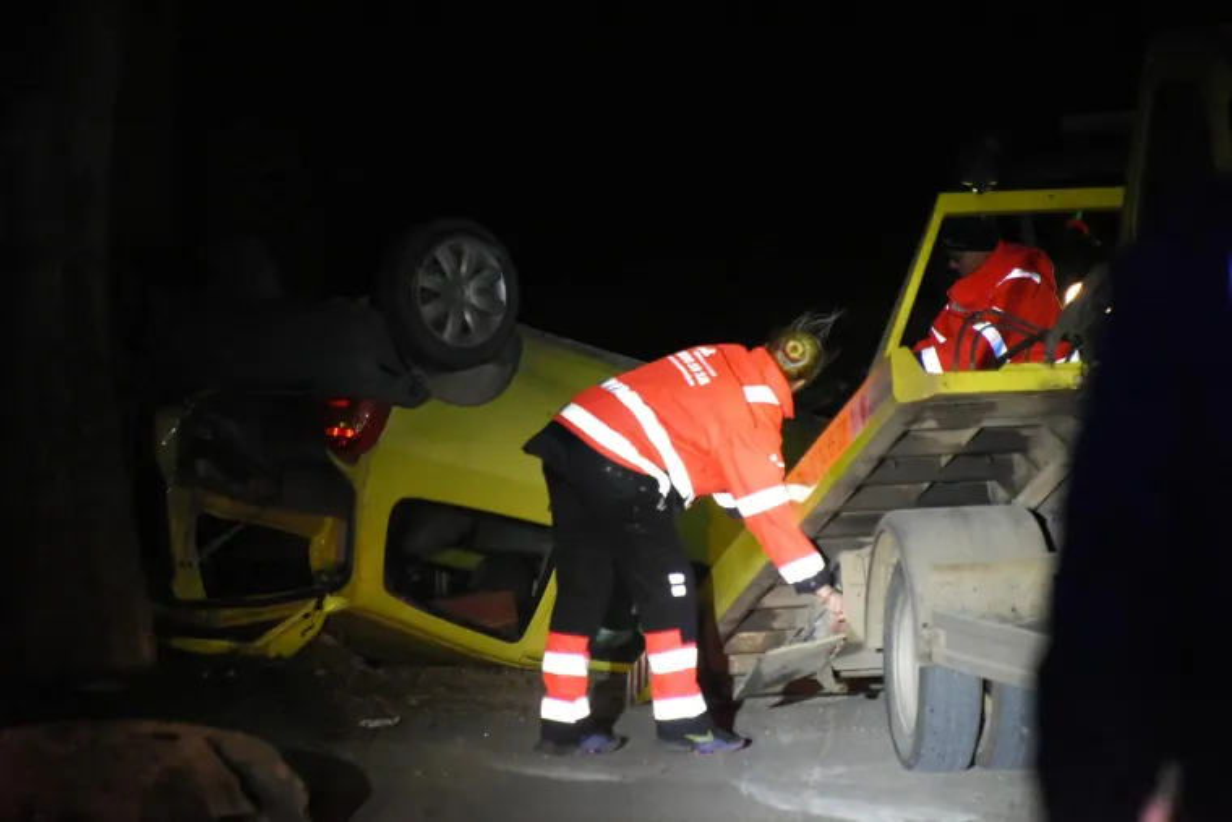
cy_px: 411
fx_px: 10268
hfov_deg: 6.9
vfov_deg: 4.6
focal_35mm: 300
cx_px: 616
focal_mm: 300
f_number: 5.6
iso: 4000
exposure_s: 1/160
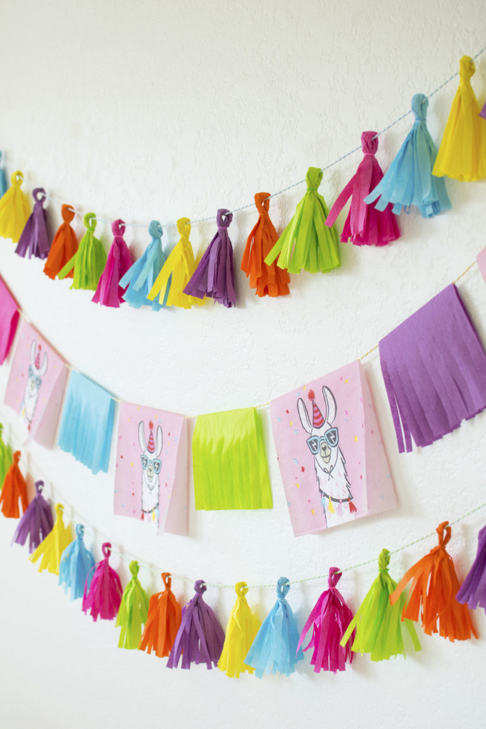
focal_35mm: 52
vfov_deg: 37.9
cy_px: 364
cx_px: 243
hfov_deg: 25.8
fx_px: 1063
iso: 200
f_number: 3.5
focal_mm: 35
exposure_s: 1/80
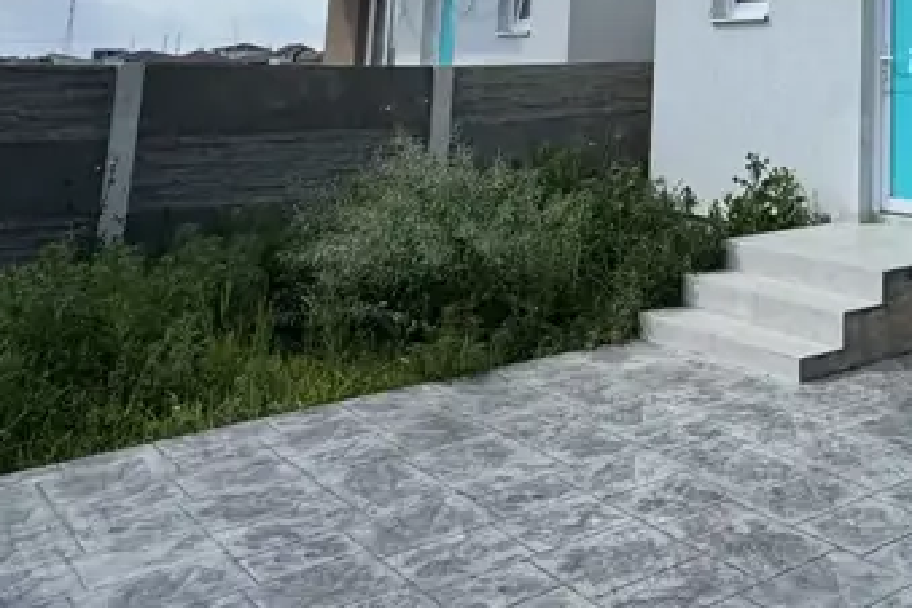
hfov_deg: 38.4
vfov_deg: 27.7
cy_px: -105
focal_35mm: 43
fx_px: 1089
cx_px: 979
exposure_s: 1/1346
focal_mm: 2.22
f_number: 2.2
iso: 50
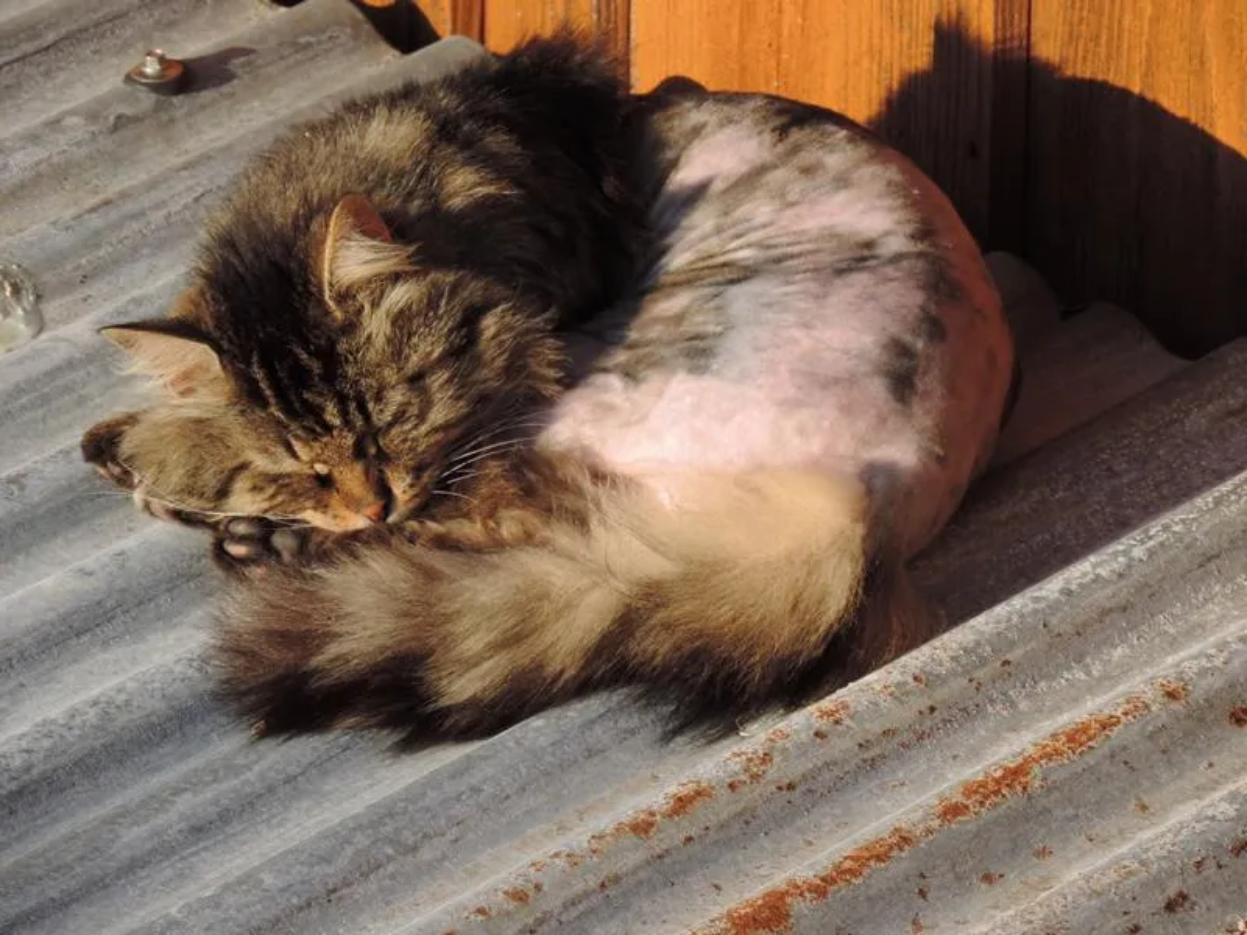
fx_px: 10807
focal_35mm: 300
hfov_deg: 6.6
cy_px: 468
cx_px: 624
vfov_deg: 5.0
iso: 80
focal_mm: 53.5
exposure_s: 1/200
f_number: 4.8
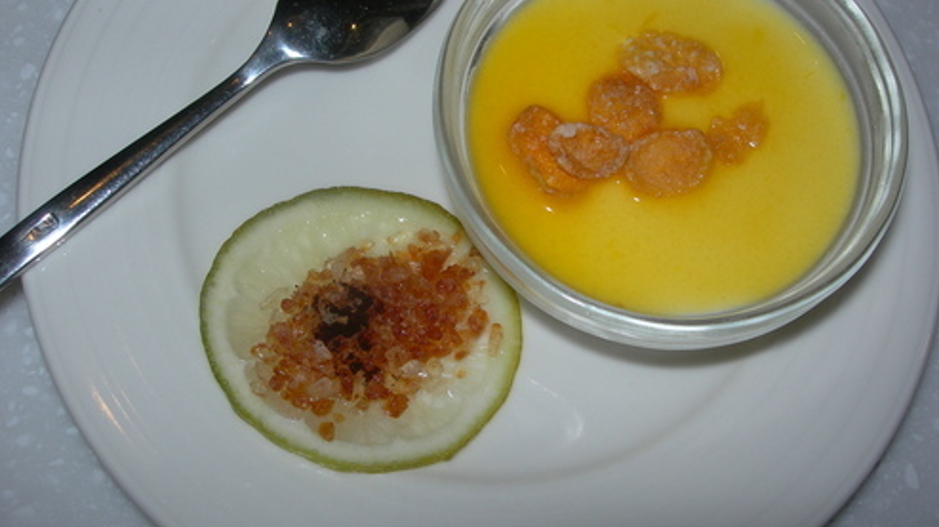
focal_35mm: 42
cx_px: 474
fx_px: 1045
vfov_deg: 28.3
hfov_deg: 48.4
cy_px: 254
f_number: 4.8
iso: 50
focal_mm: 7.8
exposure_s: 1/60.1
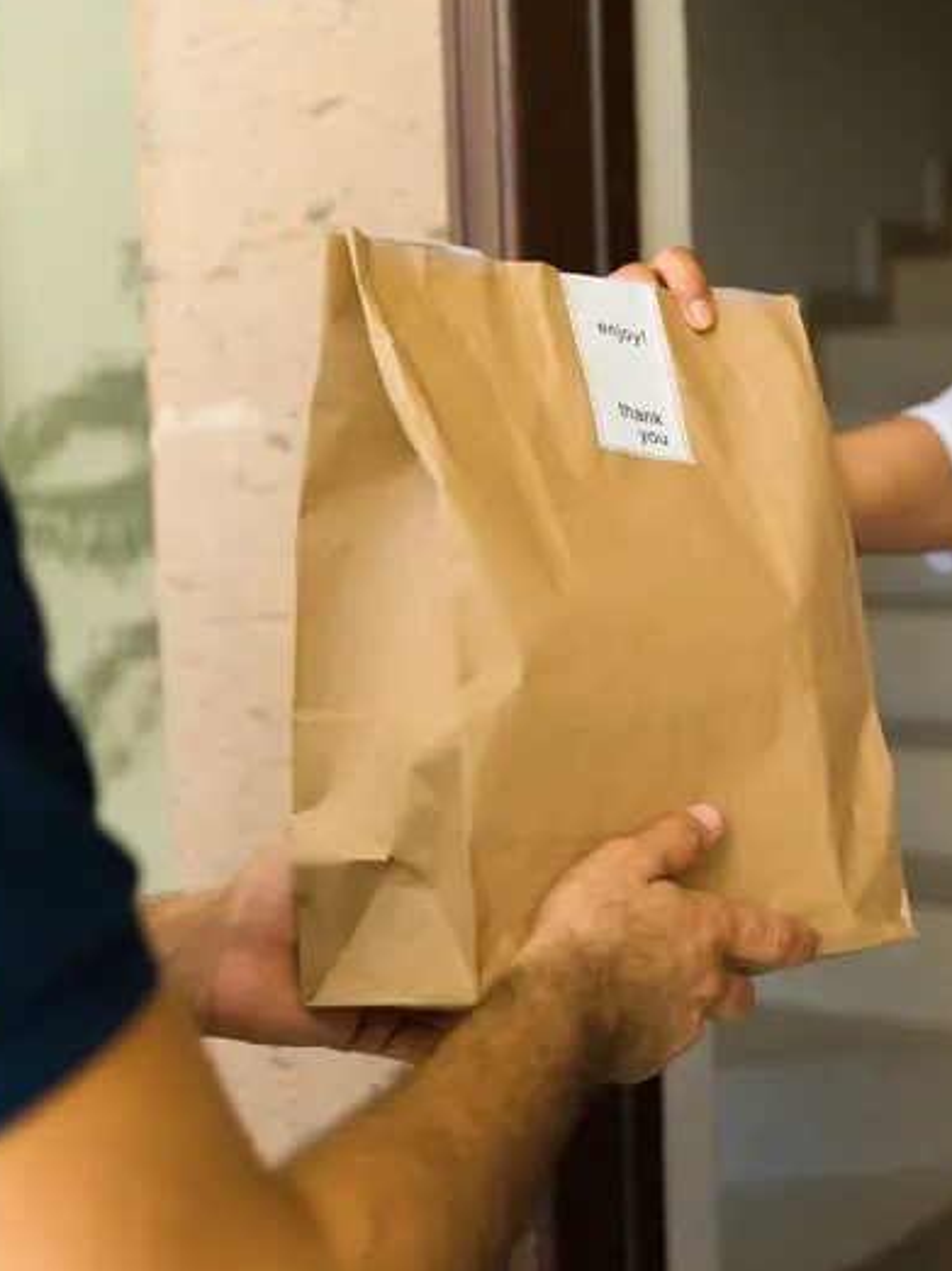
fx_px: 2055
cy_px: 642
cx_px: 901
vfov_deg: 34.4
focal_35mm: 56
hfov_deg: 25.1
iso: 160
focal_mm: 38
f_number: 2.8
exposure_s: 1/320
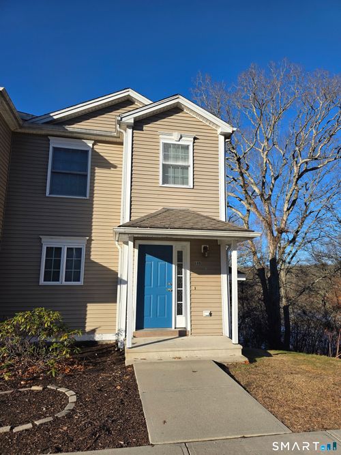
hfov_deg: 58.9
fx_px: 302
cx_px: 170
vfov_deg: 73.9
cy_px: 228
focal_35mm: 23
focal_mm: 6.3
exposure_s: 1/5153
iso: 80
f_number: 1.7
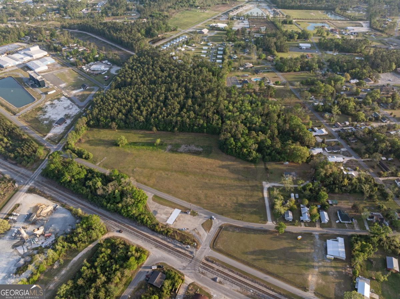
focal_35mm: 24
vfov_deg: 56.7
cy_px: 150
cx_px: 200
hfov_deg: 71.6
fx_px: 277
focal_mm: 12.29
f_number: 4
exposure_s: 1/400
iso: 100
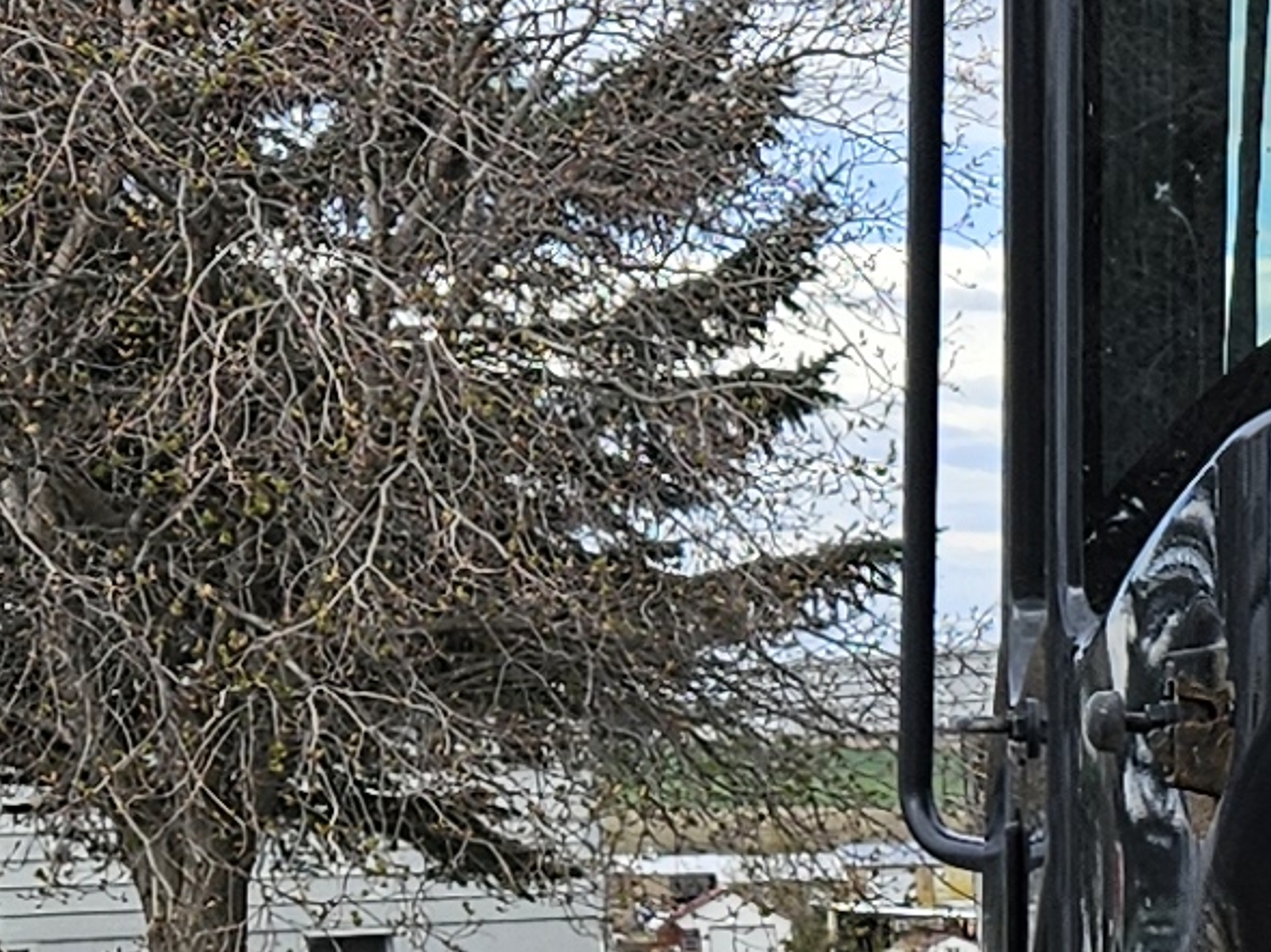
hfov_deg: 11.4
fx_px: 5726
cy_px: 1540
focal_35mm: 156
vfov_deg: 9.2
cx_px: 2587
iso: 25
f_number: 1.8
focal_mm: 5.4
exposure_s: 1/1120
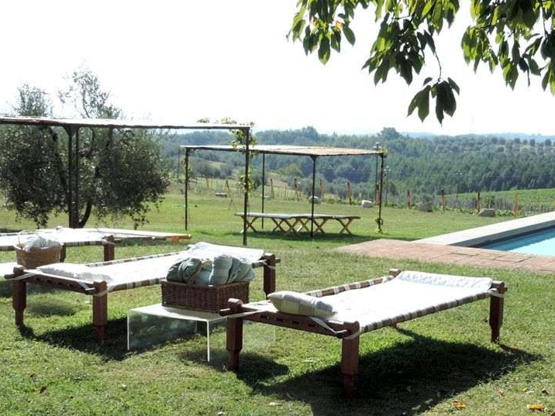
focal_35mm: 67
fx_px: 1074
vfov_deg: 21.8
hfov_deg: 29.0
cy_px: 304
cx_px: 295
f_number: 3.3
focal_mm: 7.1
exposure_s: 1/800
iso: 80
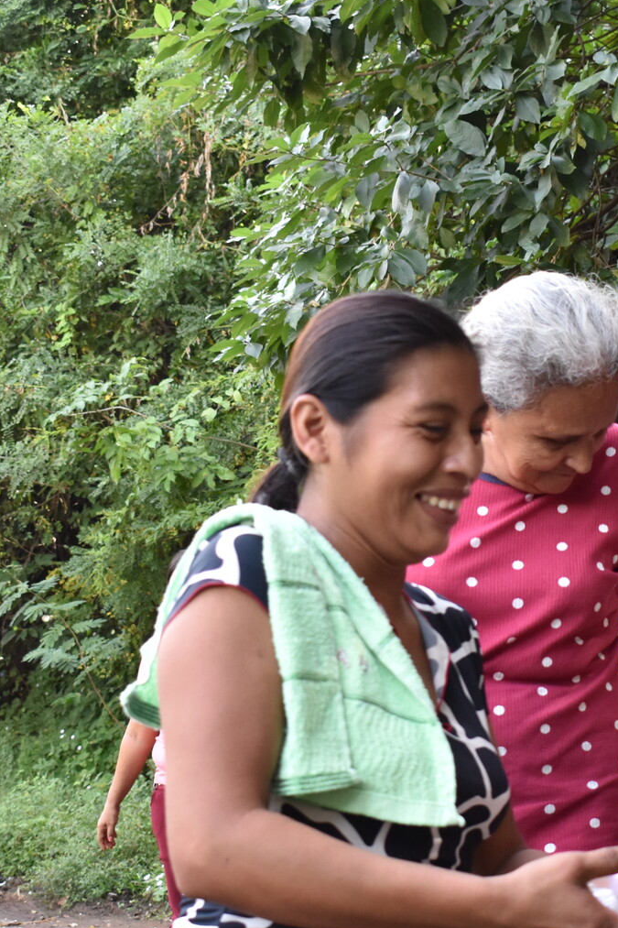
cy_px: 553
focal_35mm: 77
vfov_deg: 26.3
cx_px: 461
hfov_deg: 17.6
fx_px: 1983
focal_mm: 26
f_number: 4
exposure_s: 1/320
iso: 800
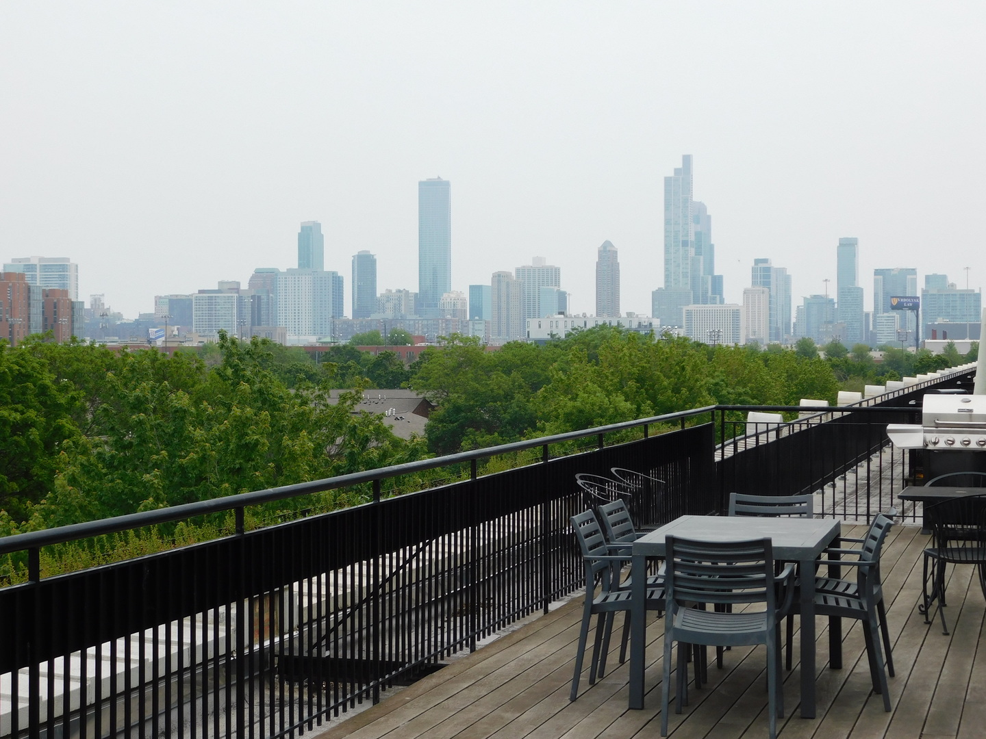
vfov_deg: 22.3
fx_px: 1880
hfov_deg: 29.4
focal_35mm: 66
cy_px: 370
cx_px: 493
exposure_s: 1/800
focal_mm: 11.7
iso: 125
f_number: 4.2
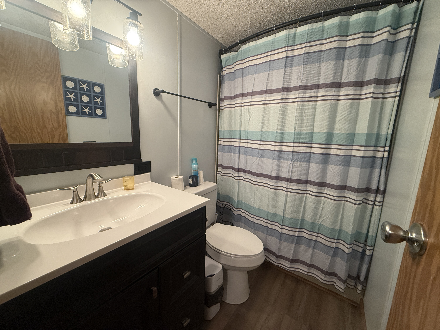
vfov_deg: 85.7
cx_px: 220
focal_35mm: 14
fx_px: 178
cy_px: 165
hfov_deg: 102.1
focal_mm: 2.22
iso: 250
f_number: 2.2
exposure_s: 1/60
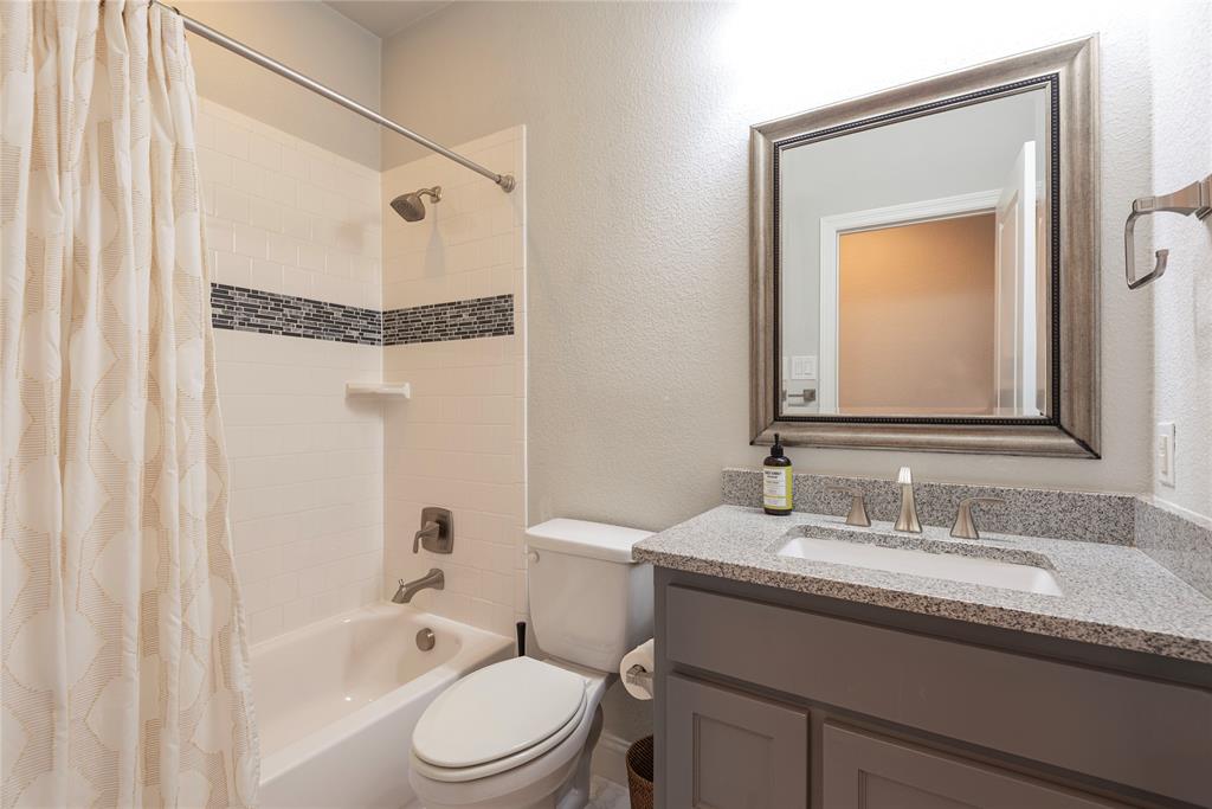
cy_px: 404
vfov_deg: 73.8
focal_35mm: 16
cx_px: 606
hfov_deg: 96.7
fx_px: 539
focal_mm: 16
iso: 100
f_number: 7.1
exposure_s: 1/2.5
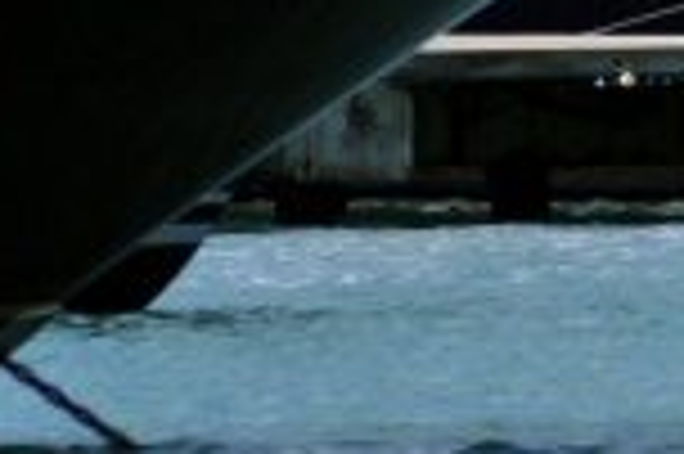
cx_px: 1494
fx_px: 42191
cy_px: -292
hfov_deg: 0.9
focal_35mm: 2223
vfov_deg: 0.6
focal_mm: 300
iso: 250
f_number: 5.6
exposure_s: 1/2000
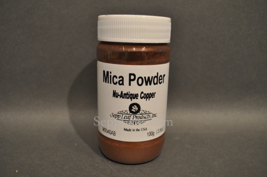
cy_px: 88
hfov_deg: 57.3
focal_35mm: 33
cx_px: 134
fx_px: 244
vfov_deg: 39.9
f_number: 5
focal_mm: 22
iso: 400
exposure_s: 1/100
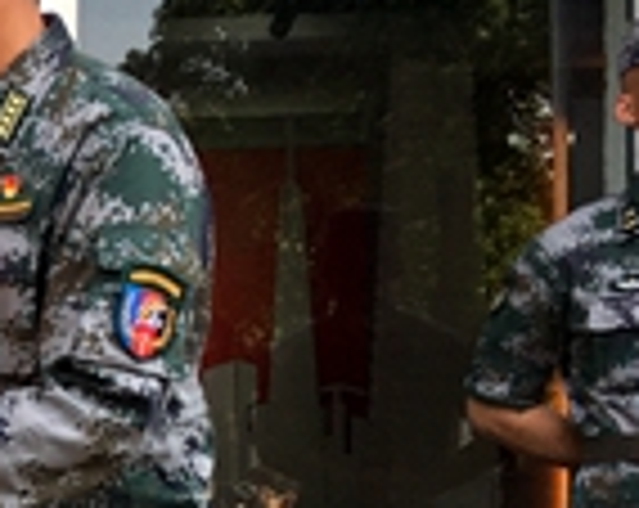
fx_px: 2265
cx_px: -644
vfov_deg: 12.7
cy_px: 450
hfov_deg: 13.7
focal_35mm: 120
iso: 25
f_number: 2.2
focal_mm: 4.15
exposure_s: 1/368
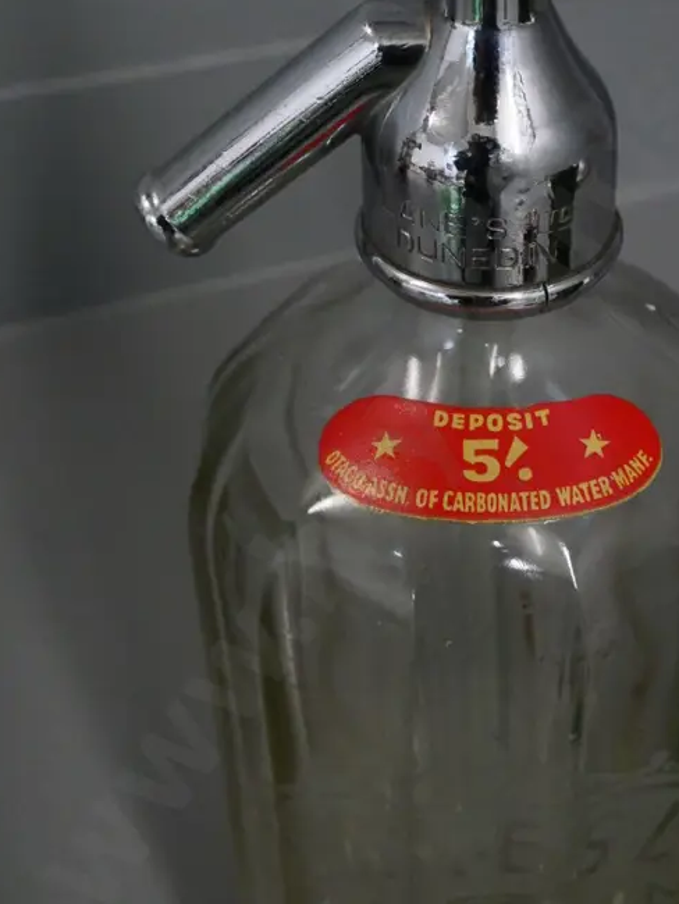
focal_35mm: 63
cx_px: 494
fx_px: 1647
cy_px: 331
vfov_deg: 30.6
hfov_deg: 23.1
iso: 3200
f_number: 6.3
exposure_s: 1/100
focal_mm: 20
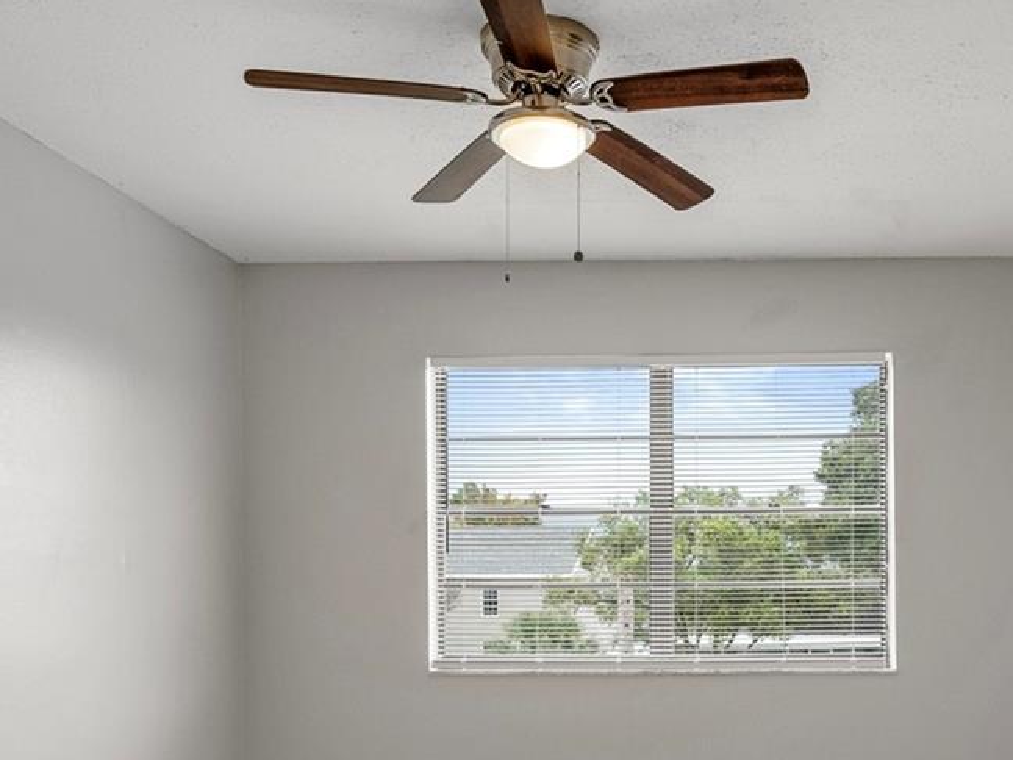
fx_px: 1112
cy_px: 596
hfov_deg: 47.1
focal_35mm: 38
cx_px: 763
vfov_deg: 36.6
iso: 800
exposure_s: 1/2.5
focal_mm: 16
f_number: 9
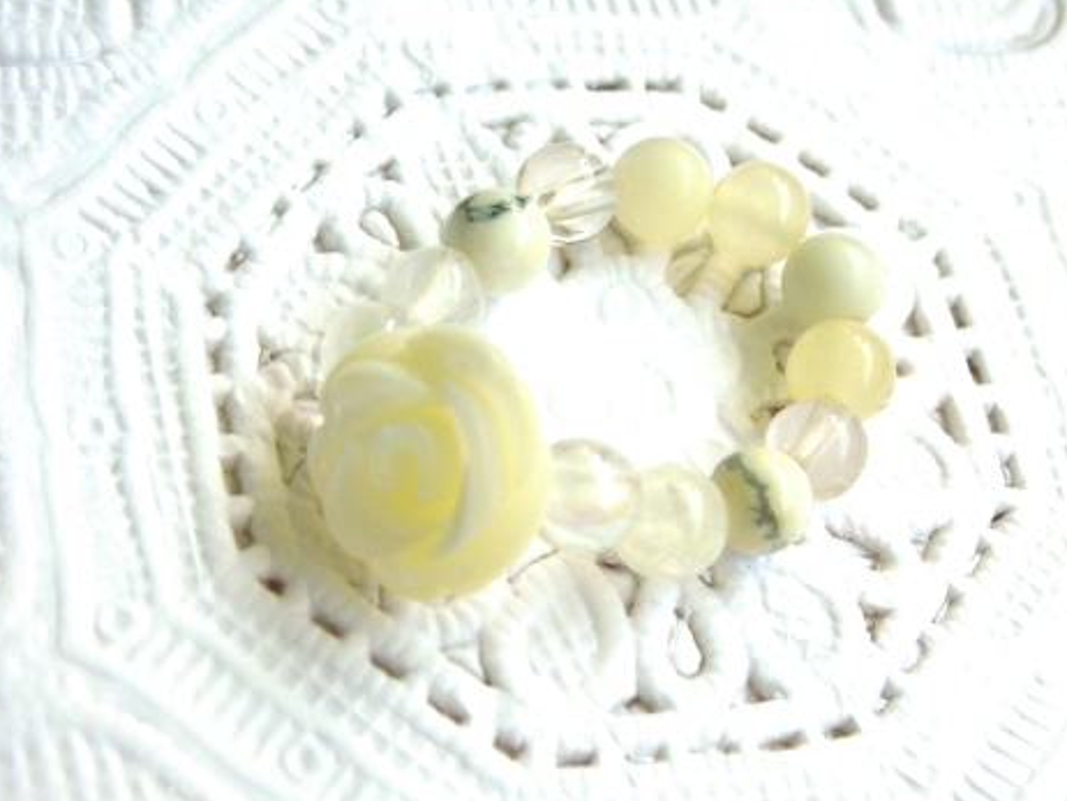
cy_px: 407
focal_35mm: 79
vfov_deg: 18.7
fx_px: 2436
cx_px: 552
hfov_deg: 24.7
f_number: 4.4
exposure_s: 1/60.1
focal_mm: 12.2
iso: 50
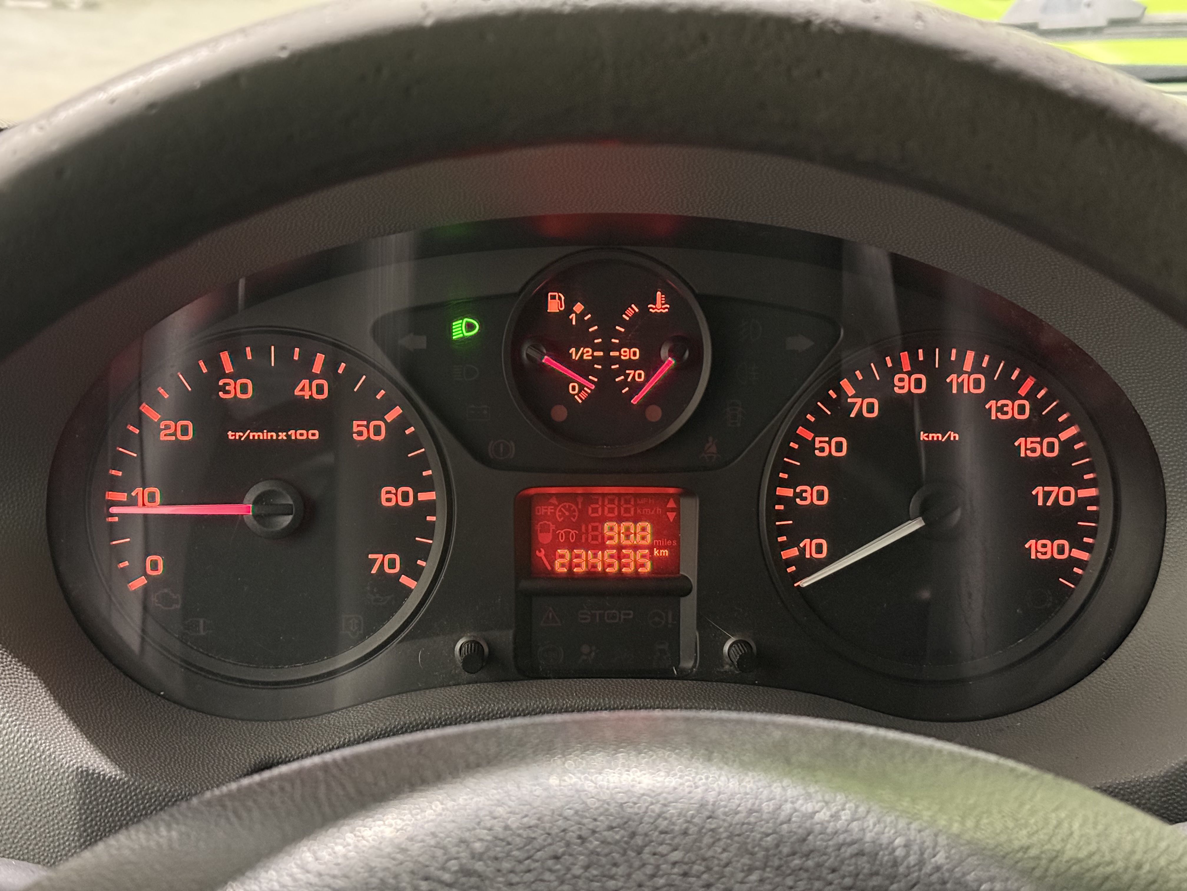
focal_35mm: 48
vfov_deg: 30.3
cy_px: 446
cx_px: 594
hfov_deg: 39.7
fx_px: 1646
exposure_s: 1/24
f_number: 1.78
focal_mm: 6.76
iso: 800
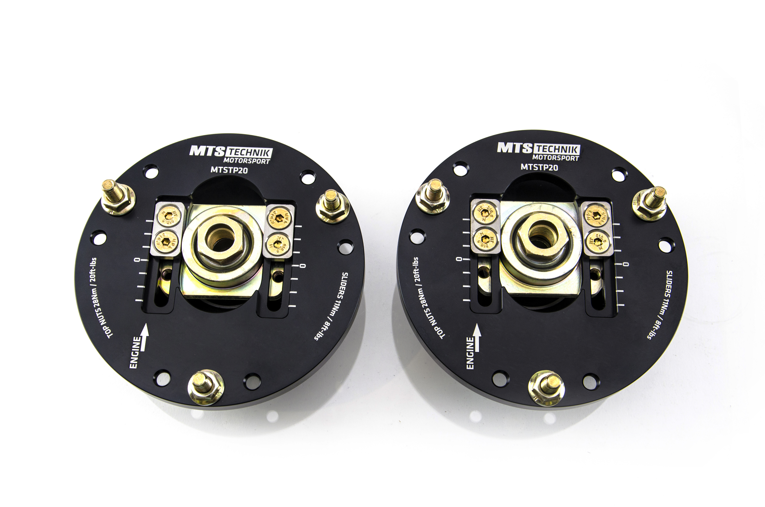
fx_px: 1018
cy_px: 254
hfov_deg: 41.2
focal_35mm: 48
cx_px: 382
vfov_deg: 28.0
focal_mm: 32
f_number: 5.6
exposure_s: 1/60
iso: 160
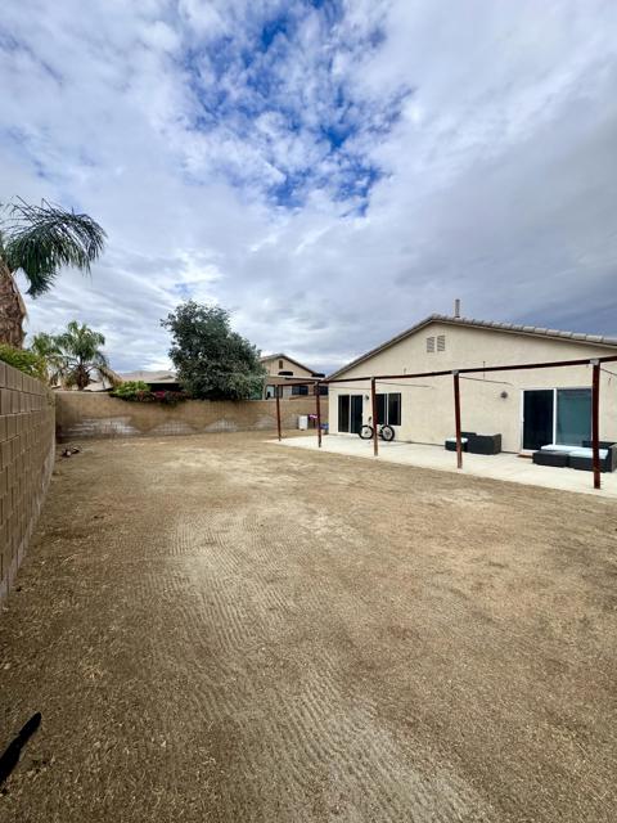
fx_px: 333
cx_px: 308
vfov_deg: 102.1
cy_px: 412
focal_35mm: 14
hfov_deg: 85.7
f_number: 2.2
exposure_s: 1/2273
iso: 50
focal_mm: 2.22
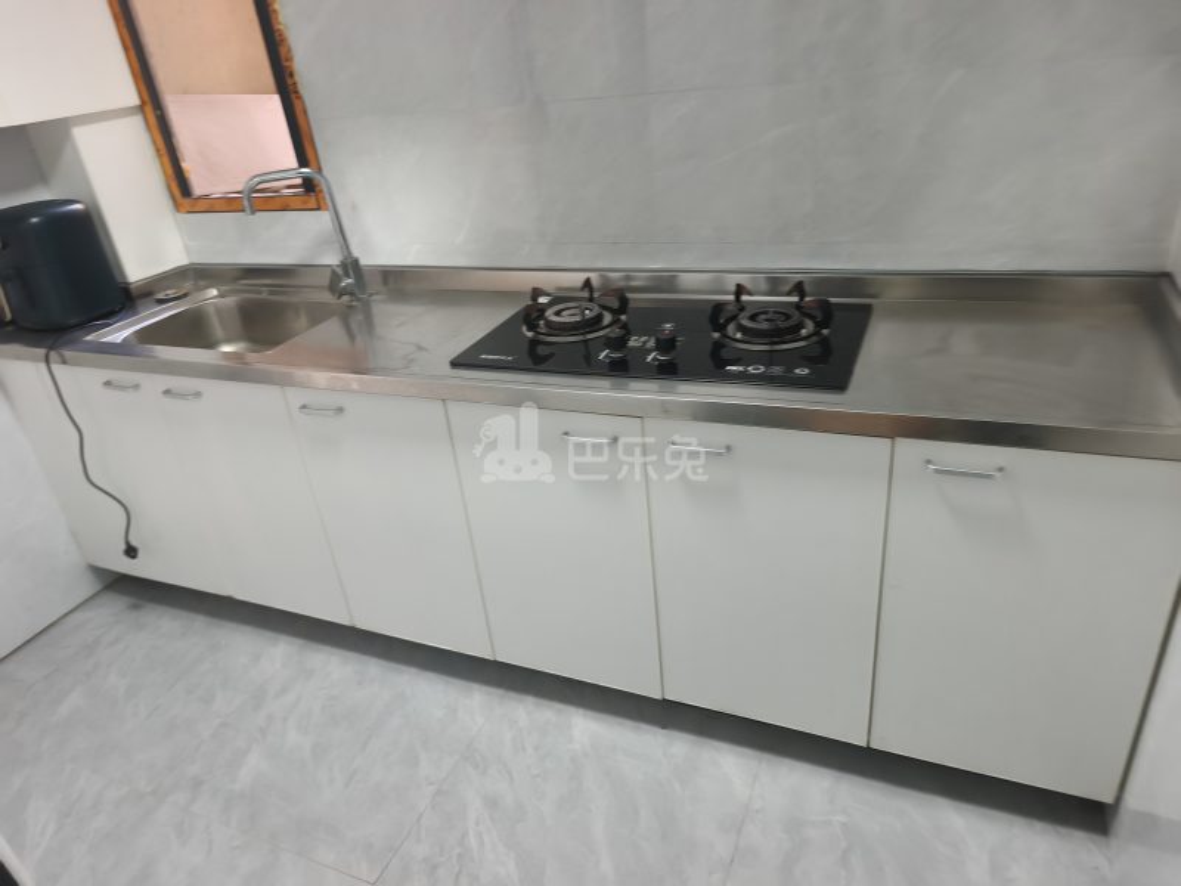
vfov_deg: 58.9
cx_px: 590
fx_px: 785
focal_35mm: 23
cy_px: 443
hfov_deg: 73.9
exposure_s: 1/50
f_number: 1.6
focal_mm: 6.06
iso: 500
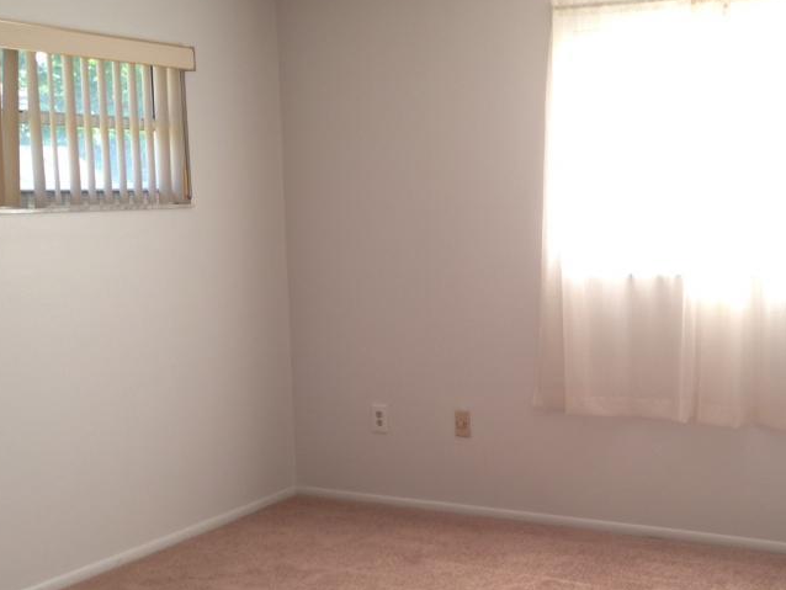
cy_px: 299
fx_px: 1204
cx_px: 494
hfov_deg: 35.9
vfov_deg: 27.5
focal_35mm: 53
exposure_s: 1/24
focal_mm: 4.12
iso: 50
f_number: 2.4
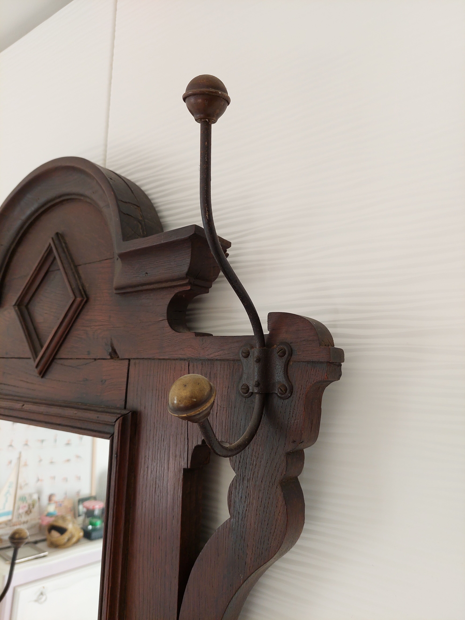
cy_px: 310
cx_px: 232
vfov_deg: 69.4
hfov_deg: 54.9
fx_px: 448
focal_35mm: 25
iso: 50
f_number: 1.8
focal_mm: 5.23
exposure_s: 1/100
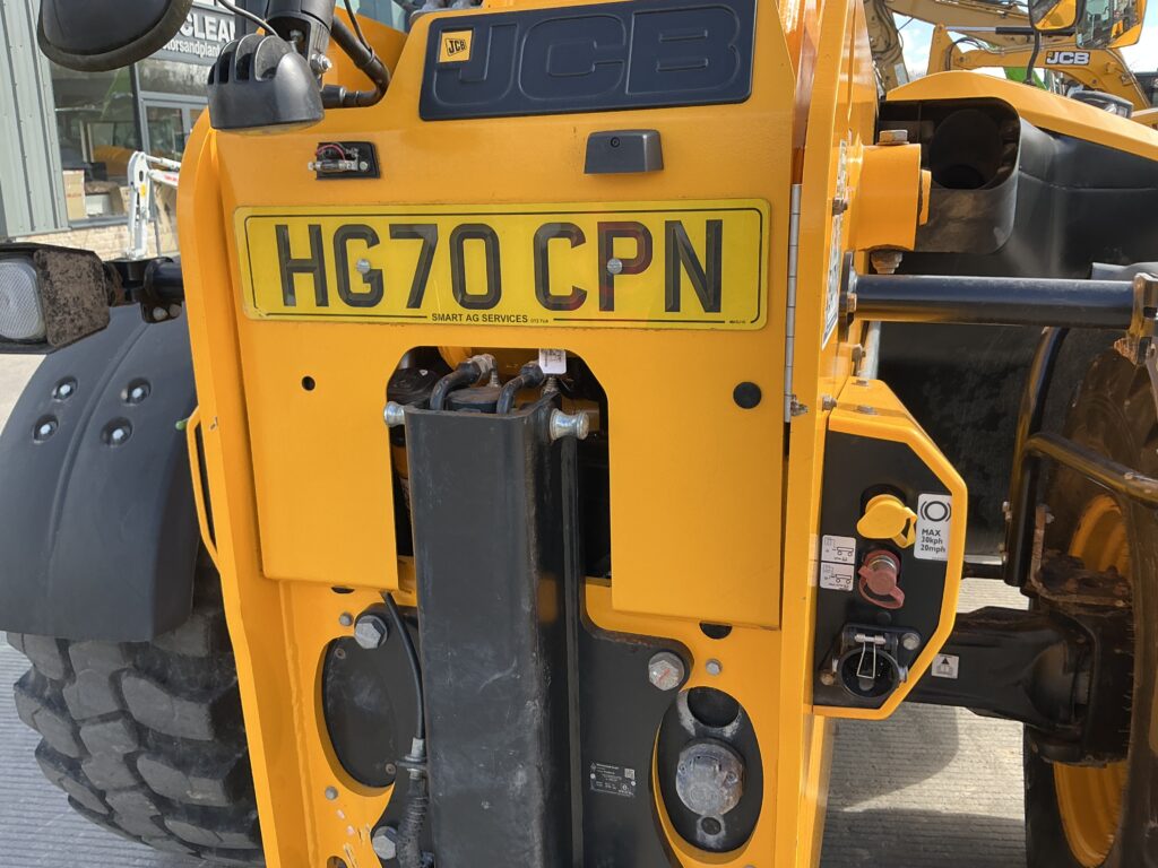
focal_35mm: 28
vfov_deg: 49.7
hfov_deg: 63.4
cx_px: 579
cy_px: 434
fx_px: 937
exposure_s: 1/302
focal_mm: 3
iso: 25
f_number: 1.8
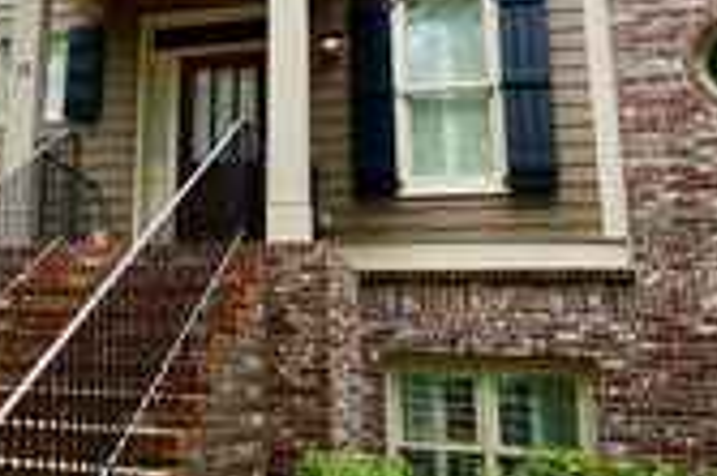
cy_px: 127
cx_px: 112
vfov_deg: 29.4
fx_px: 895
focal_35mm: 45
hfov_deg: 41.2
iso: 125
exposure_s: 1/125
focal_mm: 10
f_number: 5.6
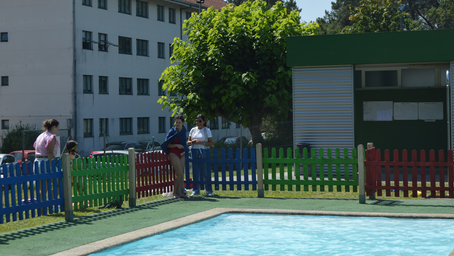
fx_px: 879
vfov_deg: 16.5
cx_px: 225
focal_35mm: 73
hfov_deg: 29.0
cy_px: 112
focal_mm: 46
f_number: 8
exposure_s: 1/320
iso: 100
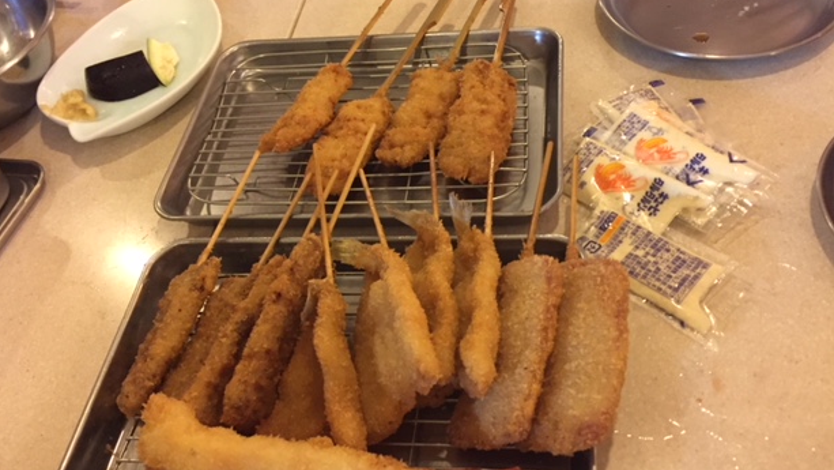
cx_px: 422
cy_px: 242
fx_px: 730
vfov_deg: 35.6
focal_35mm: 33
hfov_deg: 59.5
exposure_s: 1/15
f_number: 2.2
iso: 250
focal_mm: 4.15
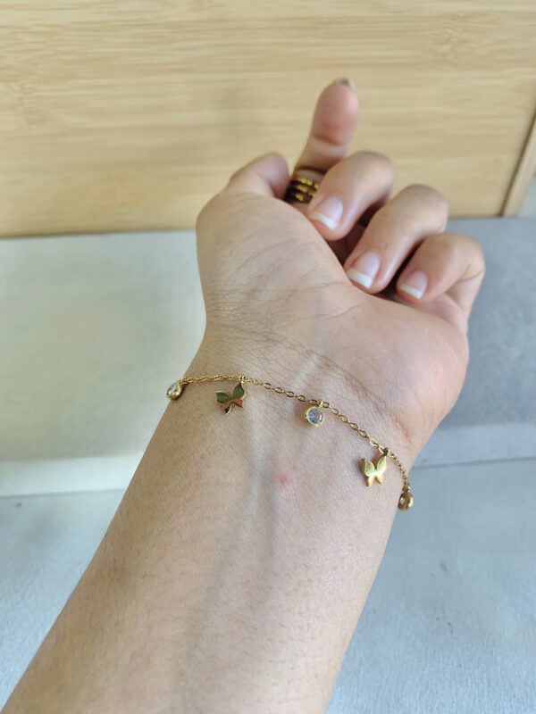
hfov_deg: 53.1
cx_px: 268
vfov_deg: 67.3
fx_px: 537
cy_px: 357
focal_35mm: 26
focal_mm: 4.25
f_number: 1.8
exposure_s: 1/100
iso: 80
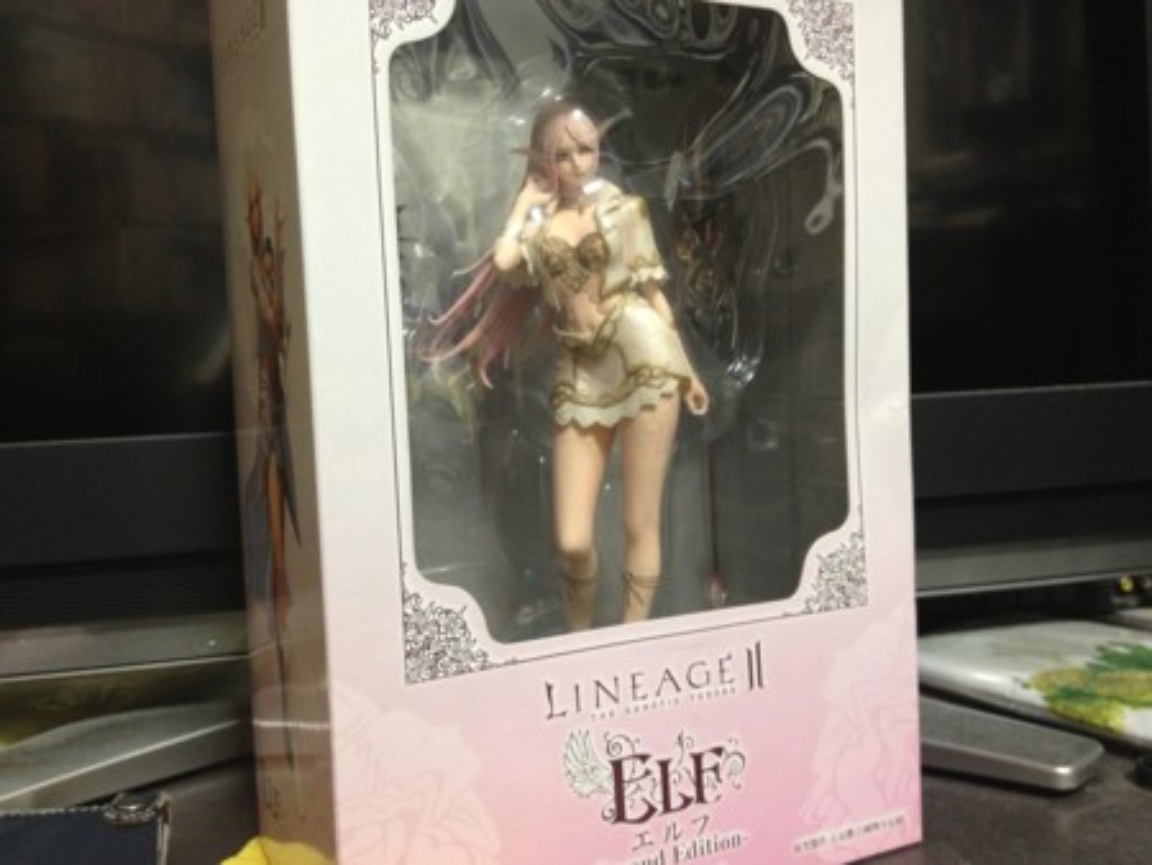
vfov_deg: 40.7
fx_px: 1165
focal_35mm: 35
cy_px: 432
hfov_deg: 52.6
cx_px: 576
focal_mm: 4.28
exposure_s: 1/20
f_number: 2.4
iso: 200
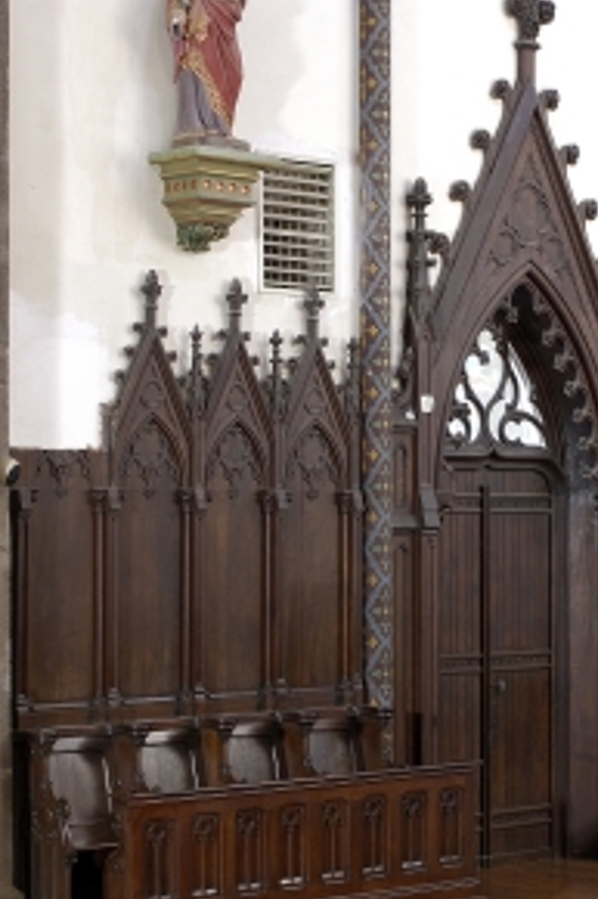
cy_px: 508
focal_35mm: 90
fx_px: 2245
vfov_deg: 22.6
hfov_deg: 15.1
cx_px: 434
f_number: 8
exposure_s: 1
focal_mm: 34
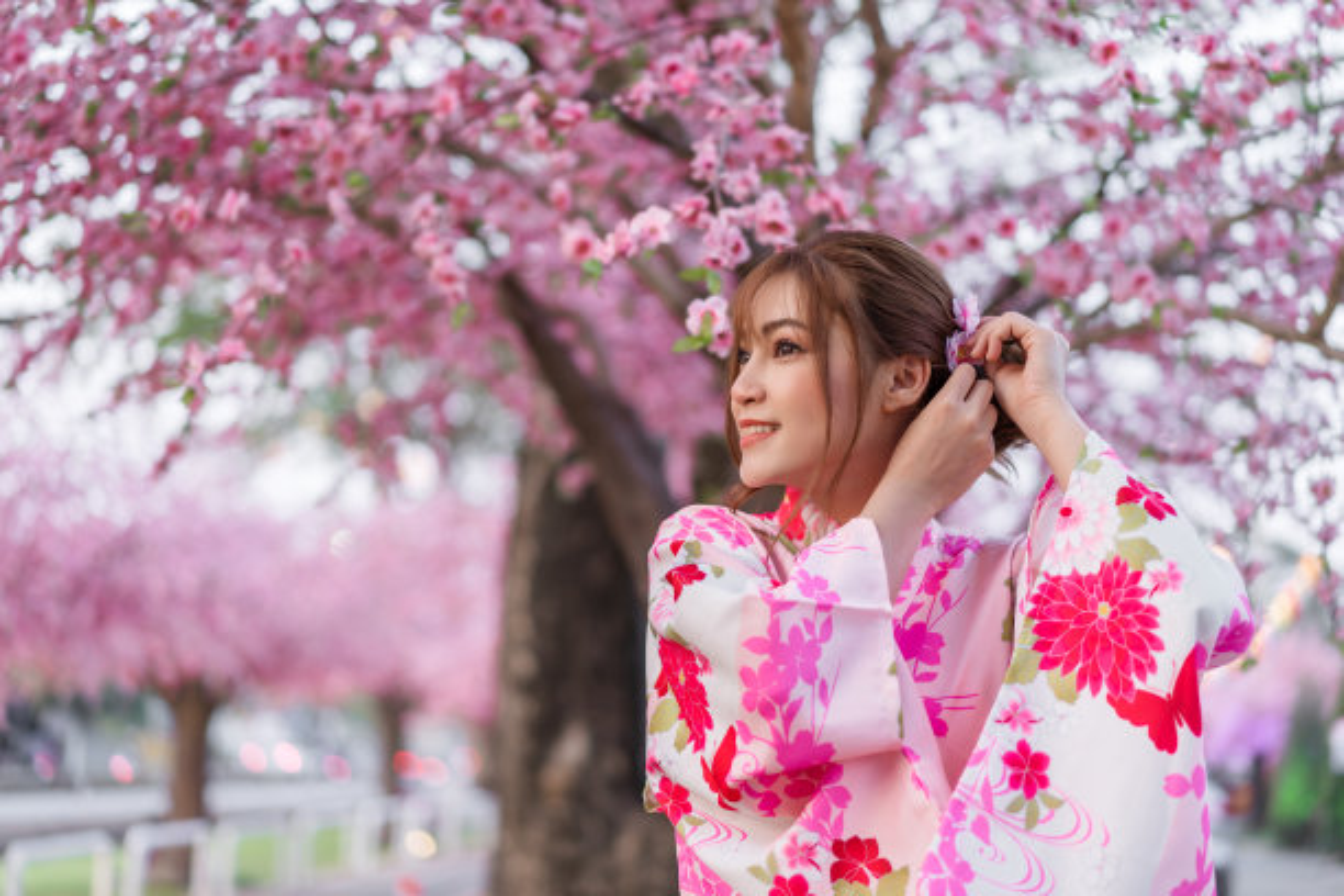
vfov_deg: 24.6
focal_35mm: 55
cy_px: 448
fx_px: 2053
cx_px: 672
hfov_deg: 36.2
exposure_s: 1/160
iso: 100
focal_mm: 55
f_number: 1.8
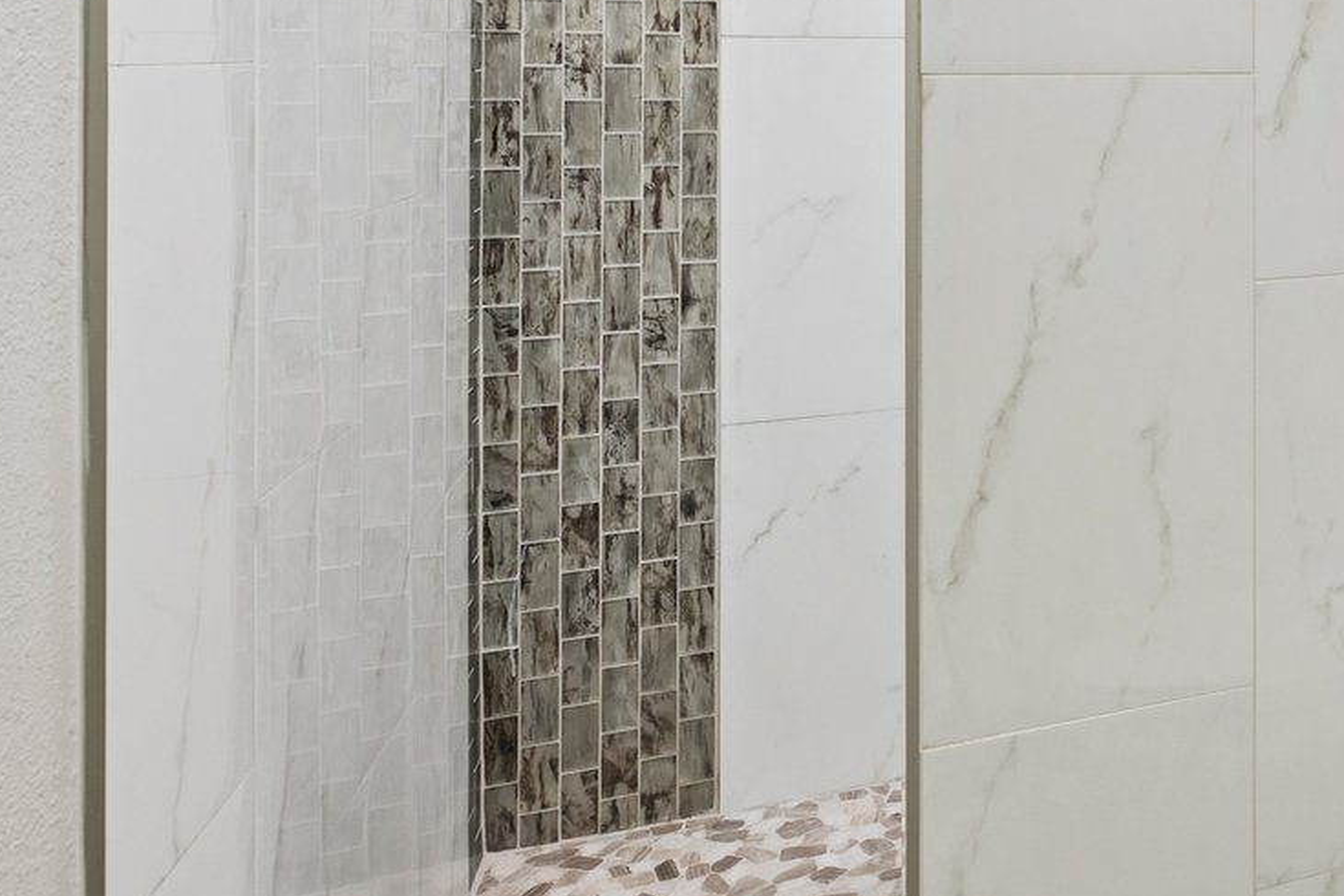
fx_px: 1456
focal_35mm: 39
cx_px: 1582
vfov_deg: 32.1
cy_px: 50
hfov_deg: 38.1
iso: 400
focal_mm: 14
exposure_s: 1/4
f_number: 8
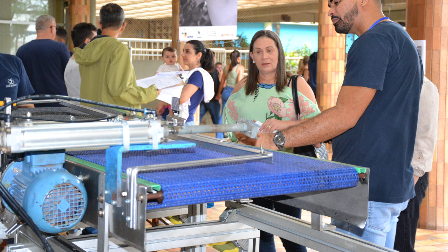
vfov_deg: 20.7
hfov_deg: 36.0
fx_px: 689
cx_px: 209
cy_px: 91
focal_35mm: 58
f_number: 4.2
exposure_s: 1/60
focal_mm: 34
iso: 1400
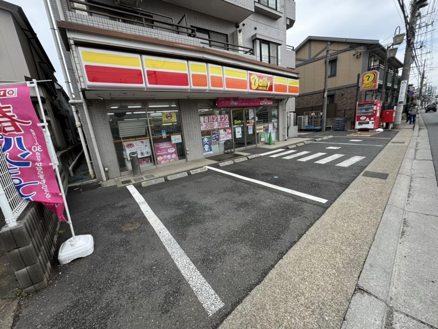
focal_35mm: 14
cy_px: 164
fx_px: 177
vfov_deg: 85.7
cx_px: 219
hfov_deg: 102.1
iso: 40
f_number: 2.2
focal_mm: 2.22
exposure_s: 1/299
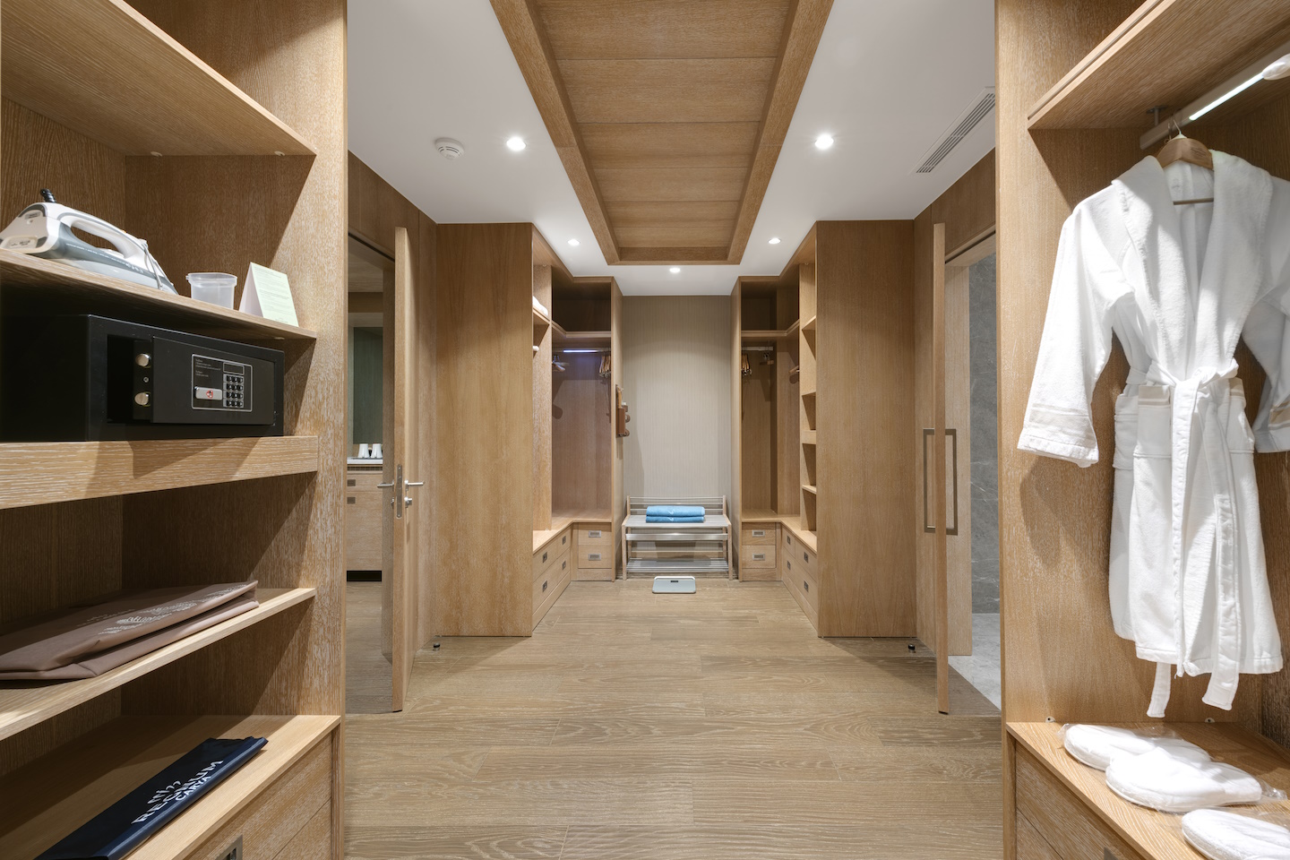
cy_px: 430
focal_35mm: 14
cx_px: 645
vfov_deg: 81.2
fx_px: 502
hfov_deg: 104.3
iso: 100
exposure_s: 6
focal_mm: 14
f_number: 11
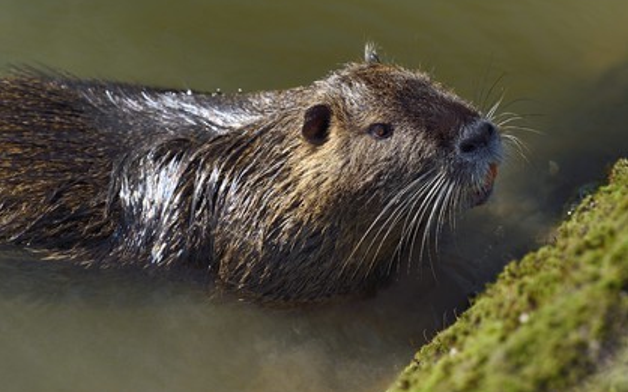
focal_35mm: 205
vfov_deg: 6.4
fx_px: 3508
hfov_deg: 10.2
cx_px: 314
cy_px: 191
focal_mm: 200
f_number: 6.3
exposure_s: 1/320
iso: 200
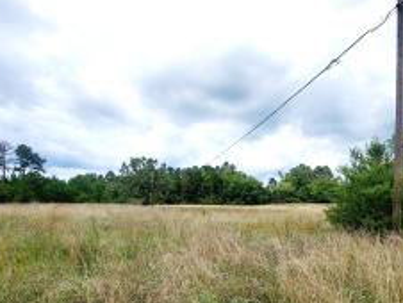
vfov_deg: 57.5
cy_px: 205
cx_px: 271
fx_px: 268
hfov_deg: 71.5
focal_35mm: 23
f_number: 2.2
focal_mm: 1.8
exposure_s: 1/1250
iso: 50
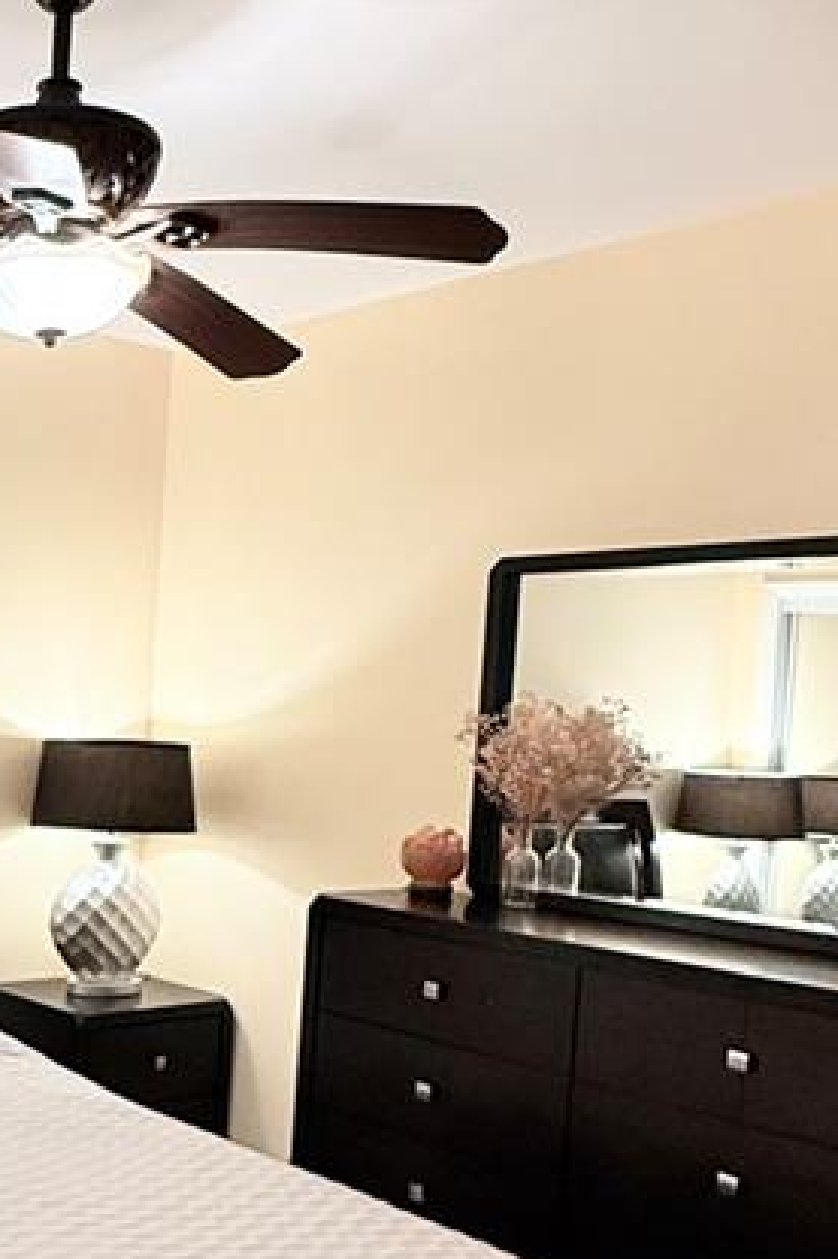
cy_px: 787
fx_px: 1468
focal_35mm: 42
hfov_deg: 28.4
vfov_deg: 46.0
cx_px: -121
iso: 250
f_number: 2.2
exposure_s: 1/60
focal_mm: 2.22
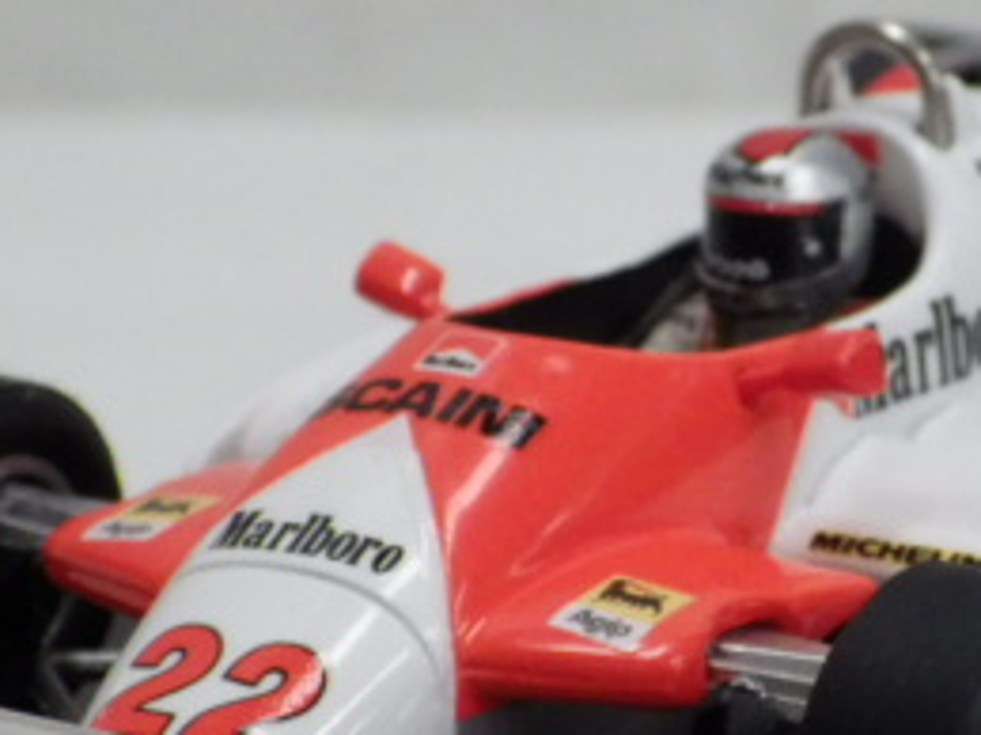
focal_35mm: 294
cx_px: 845
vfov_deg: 5.1
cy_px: 455
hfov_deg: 6.7
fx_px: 8328
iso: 640
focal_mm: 21.3
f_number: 4.8
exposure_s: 1/80
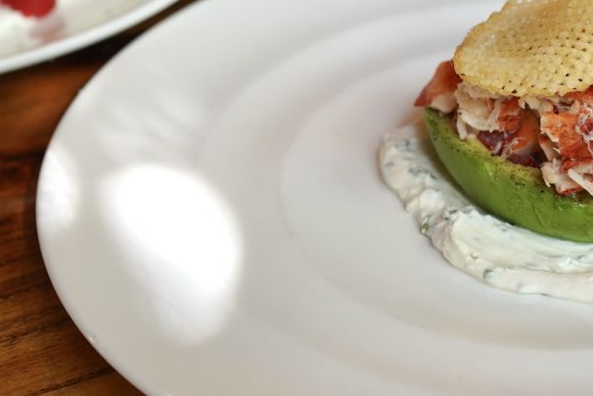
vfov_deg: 12.4
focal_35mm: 109
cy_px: 11
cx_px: 388
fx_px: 1795
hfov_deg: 18.7
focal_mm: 55
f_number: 4
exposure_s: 1/160
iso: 800
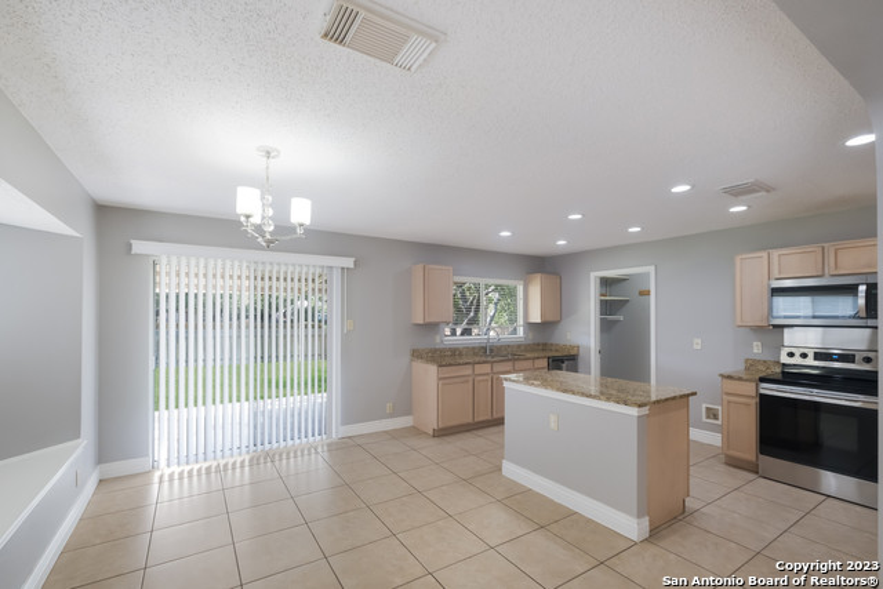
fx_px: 368
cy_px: 294
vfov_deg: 77.4
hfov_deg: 100.4
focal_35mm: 15
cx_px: 442
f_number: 5.6
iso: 160
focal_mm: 10
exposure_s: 1/18
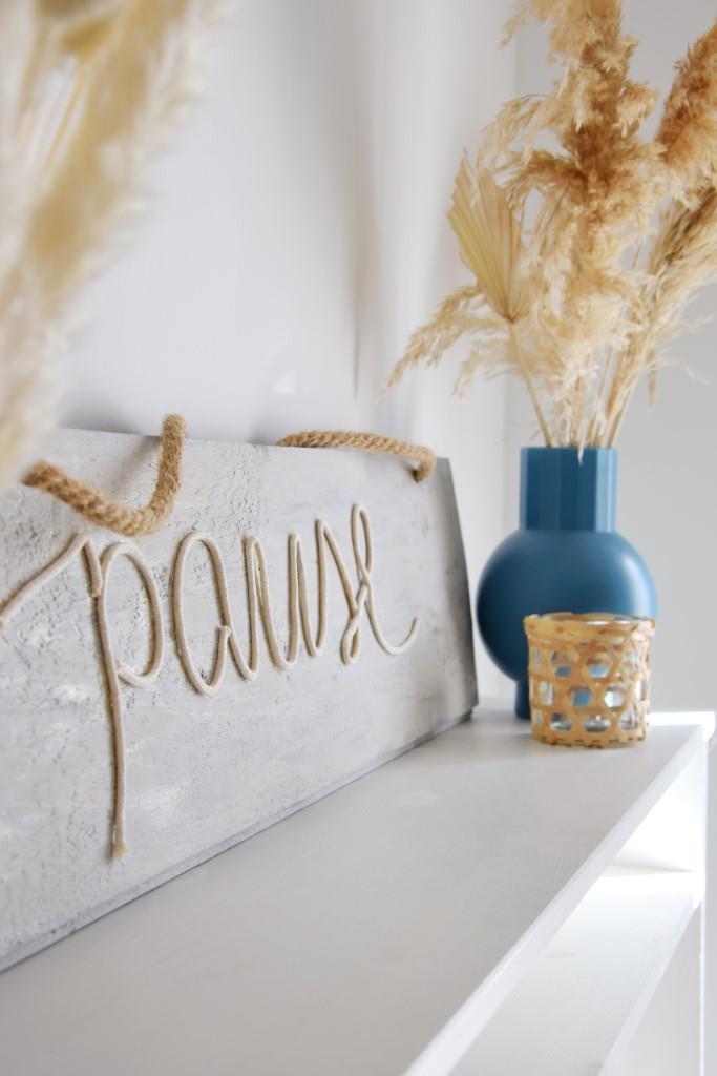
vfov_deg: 37.8
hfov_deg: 25.8
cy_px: 538
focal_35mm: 52
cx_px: 358
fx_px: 1568
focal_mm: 35
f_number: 7.1
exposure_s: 1/50
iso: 125
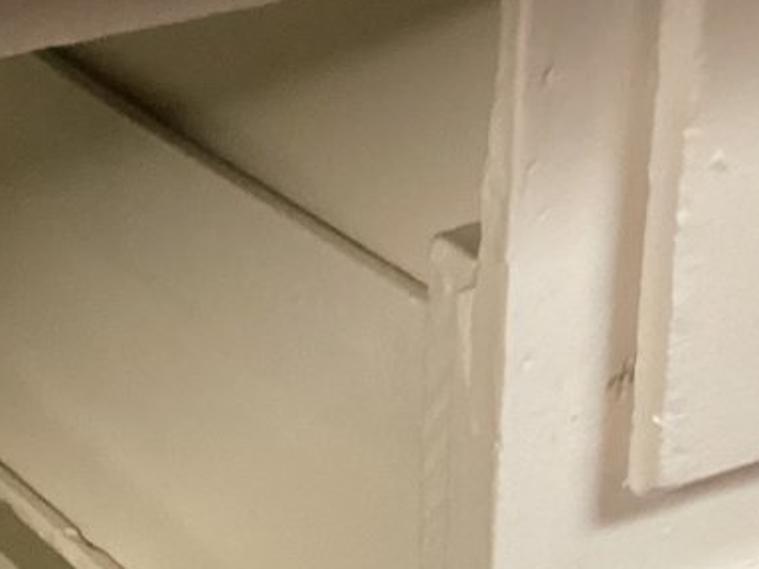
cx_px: 244
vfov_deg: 11.7
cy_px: 793
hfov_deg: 16.1
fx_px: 2675
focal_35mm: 122
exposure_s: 1/40
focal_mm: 3.3
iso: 400
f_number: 2.4
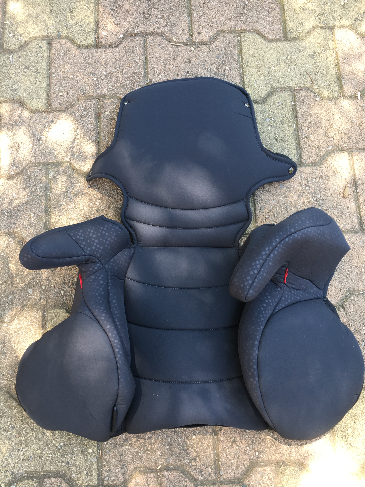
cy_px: 244
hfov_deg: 48.2
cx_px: 182
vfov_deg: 61.7
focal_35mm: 29
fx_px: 408
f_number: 2.2
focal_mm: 4.15
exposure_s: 1/100
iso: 40
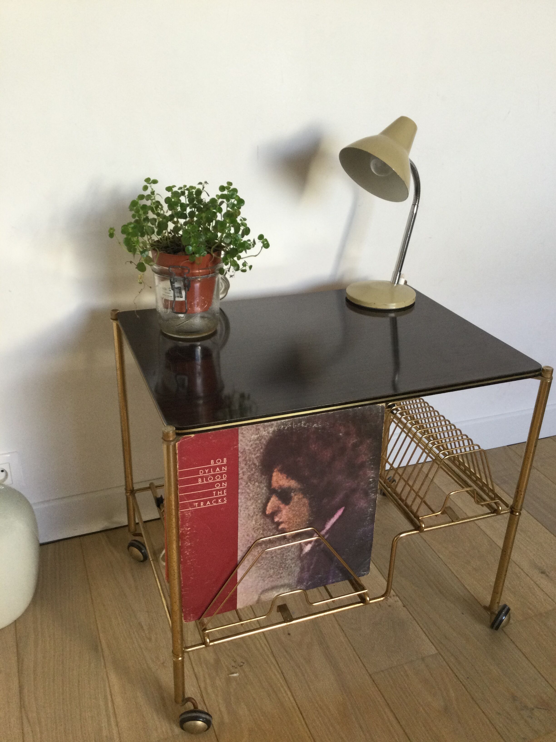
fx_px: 664
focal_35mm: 31
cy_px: 371
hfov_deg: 45.4
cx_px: 278
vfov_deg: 58.4
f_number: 2.4
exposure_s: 1/33
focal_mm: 3.3
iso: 80
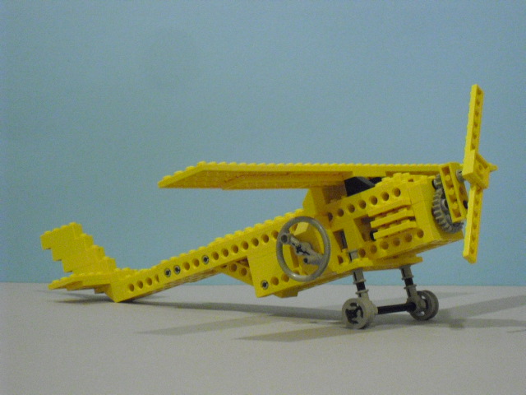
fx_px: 1626
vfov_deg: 13.8
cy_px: 198
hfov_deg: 18.4
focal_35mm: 107
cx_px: 263
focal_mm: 18.9
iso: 800
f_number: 5.6
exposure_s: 1/15
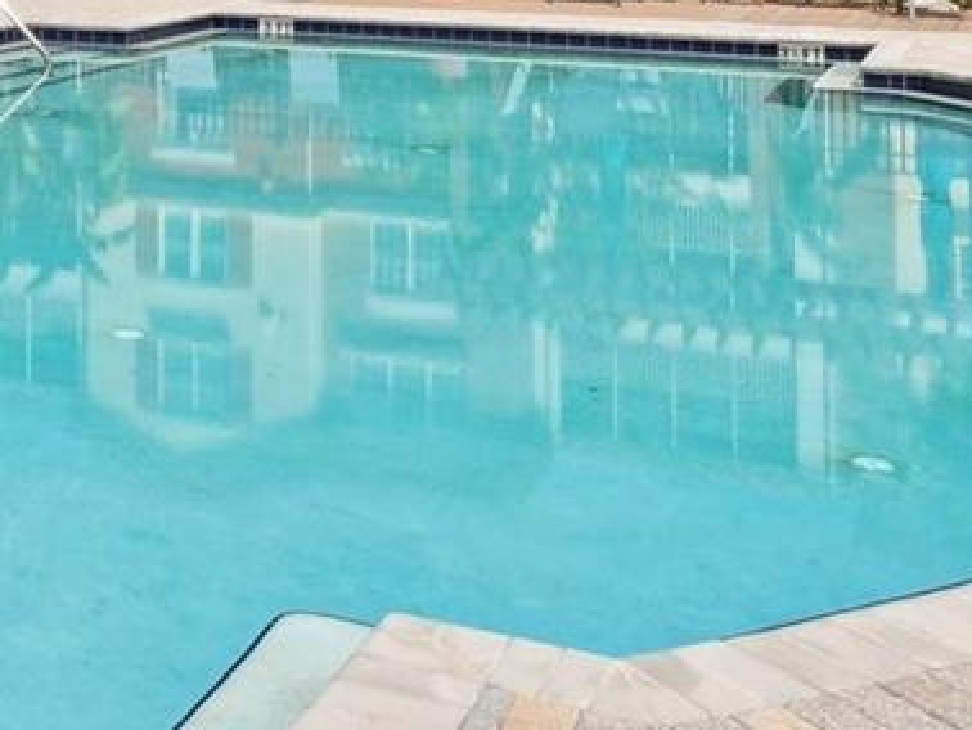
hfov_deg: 29.2
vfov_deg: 22.1
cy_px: -162
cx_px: -41
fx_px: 1714
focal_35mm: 61
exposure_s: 1/1250
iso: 100
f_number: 8
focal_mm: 10
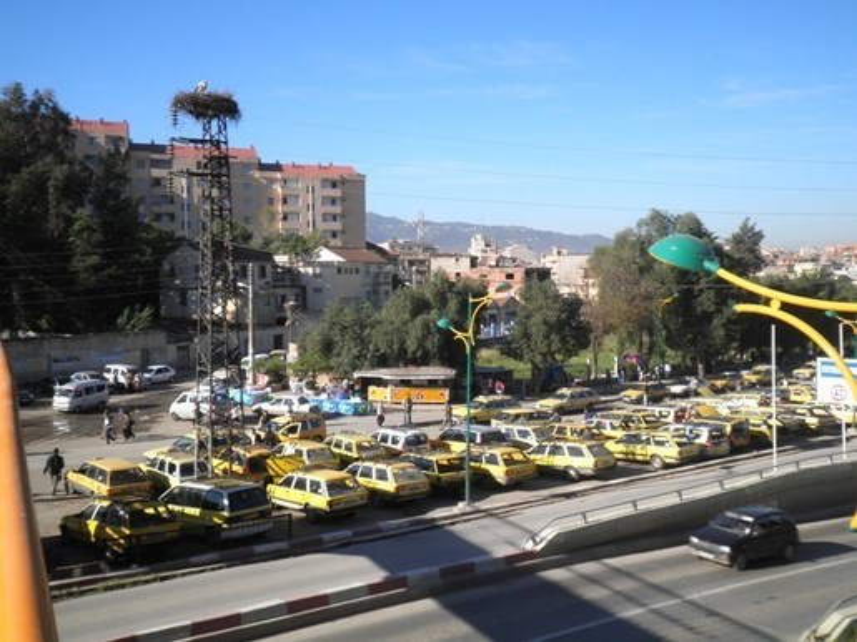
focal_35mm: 31
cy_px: 321
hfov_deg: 58.4
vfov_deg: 45.4
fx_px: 767
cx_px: 428
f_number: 8.4
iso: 64
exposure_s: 1/100
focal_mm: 5.5
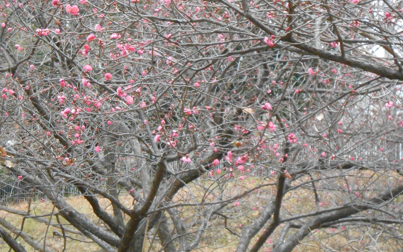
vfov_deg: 7.2
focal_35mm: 183
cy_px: 97
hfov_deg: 11.4
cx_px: 157
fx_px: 2010
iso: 800
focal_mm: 21.2
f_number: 5.5
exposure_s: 1/200
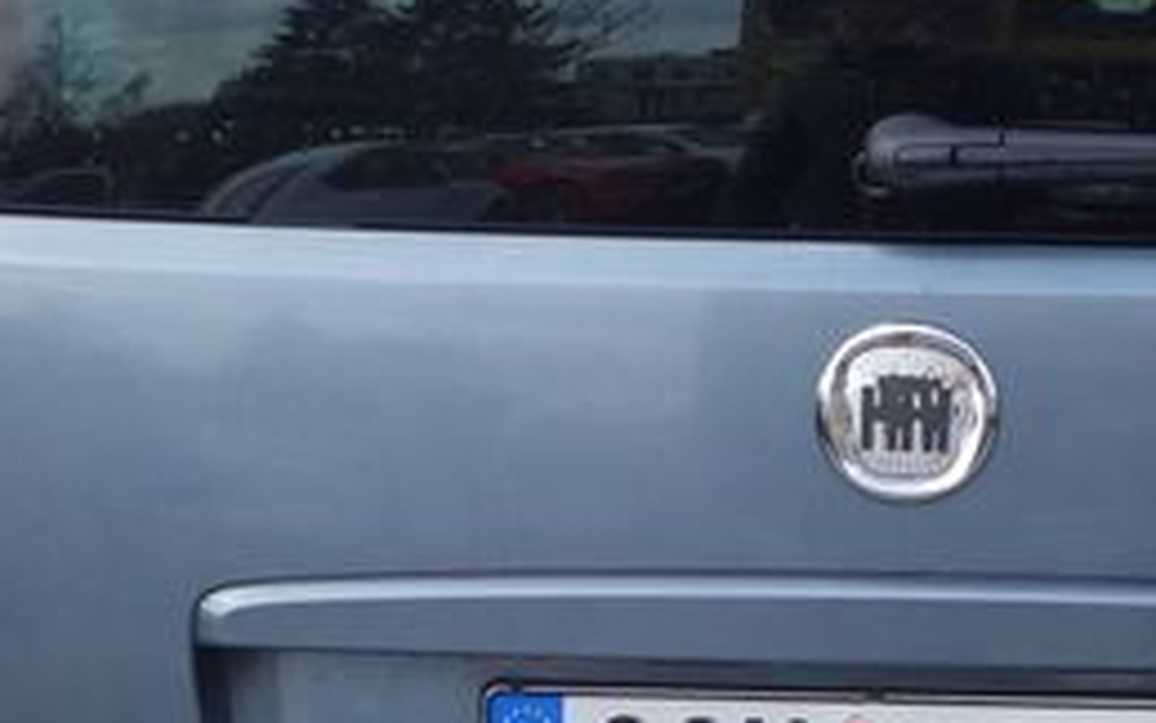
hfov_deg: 18.4
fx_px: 3561
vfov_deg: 11.6
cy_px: 391
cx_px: 772
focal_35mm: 113
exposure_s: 1/640
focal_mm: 10.4
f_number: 2.8
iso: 125
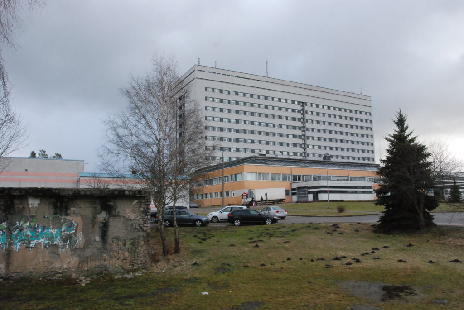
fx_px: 348
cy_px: 155
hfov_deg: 67.3
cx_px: 232
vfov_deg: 48.0
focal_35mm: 27
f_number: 10
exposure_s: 1/400
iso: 1600
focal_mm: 18
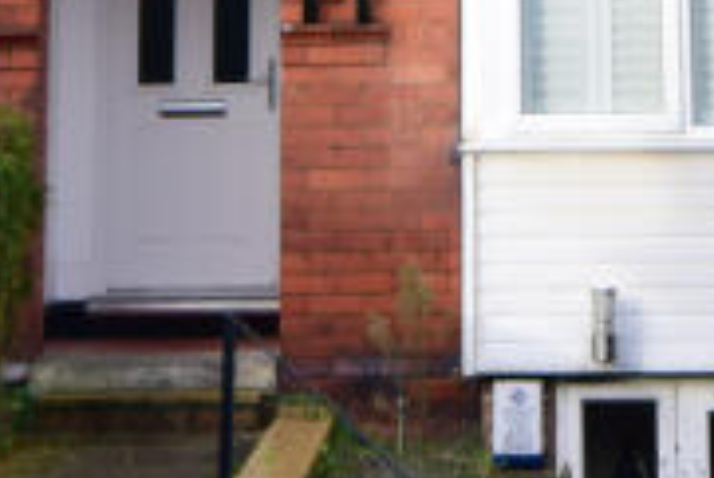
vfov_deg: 7.6
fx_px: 3374
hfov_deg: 12.1
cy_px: -634
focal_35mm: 170
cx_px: 517
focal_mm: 20
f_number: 9
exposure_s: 1/125
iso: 320
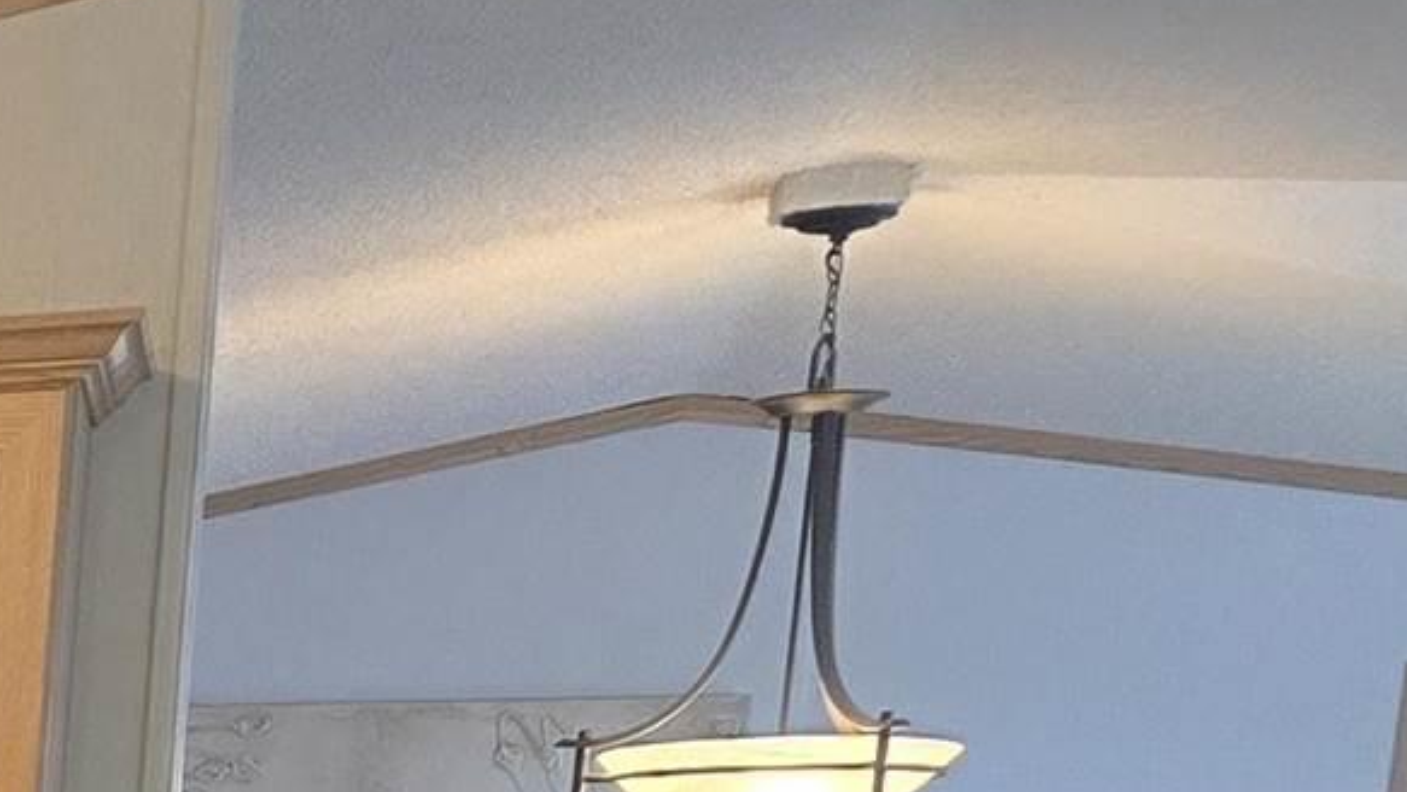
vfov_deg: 7.9
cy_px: 2364
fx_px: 4925
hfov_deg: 13.2
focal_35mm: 132
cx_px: -1697
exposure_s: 1/120
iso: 200
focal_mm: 6.3
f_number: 1.7
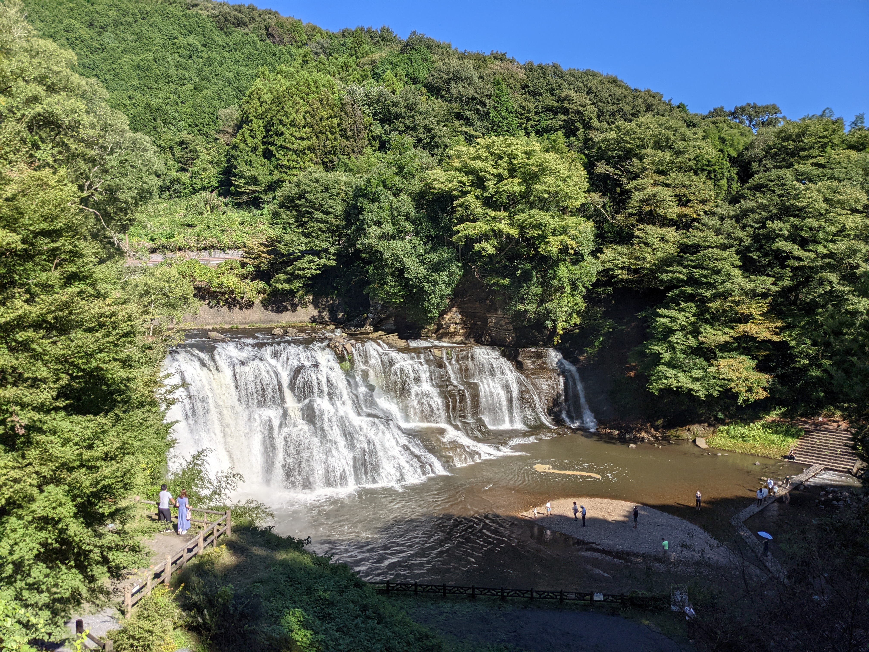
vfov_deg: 51.4
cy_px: 326
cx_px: 434
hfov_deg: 65.3
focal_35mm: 27
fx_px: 678
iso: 58
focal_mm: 4.38
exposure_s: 1/4673
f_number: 1.73
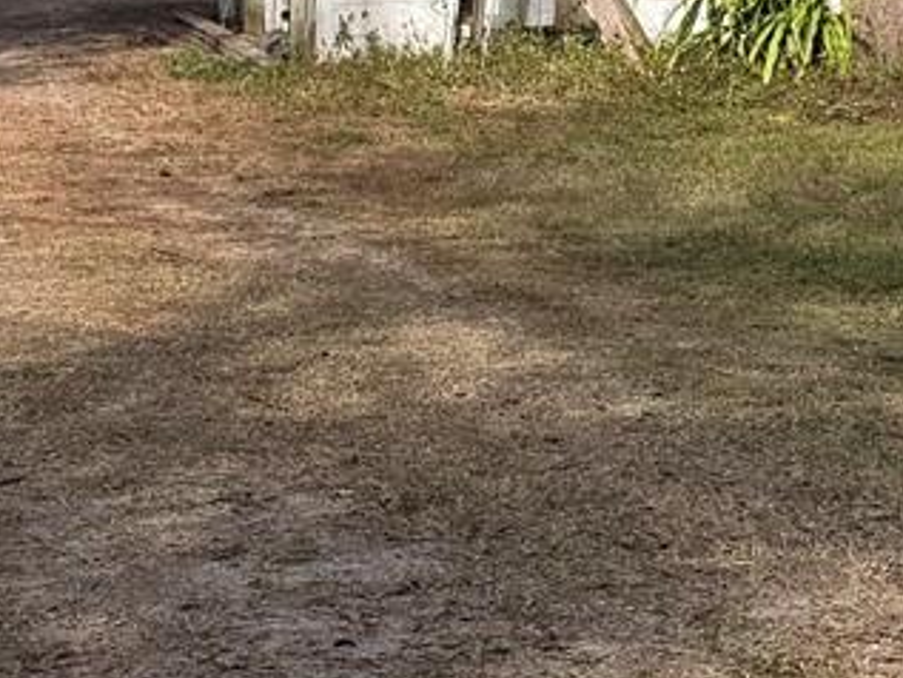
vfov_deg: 12.0
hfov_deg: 16.2
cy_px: -83
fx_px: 3158
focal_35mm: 121
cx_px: 658
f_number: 1.78
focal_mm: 6.76
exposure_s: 1/3425
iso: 80
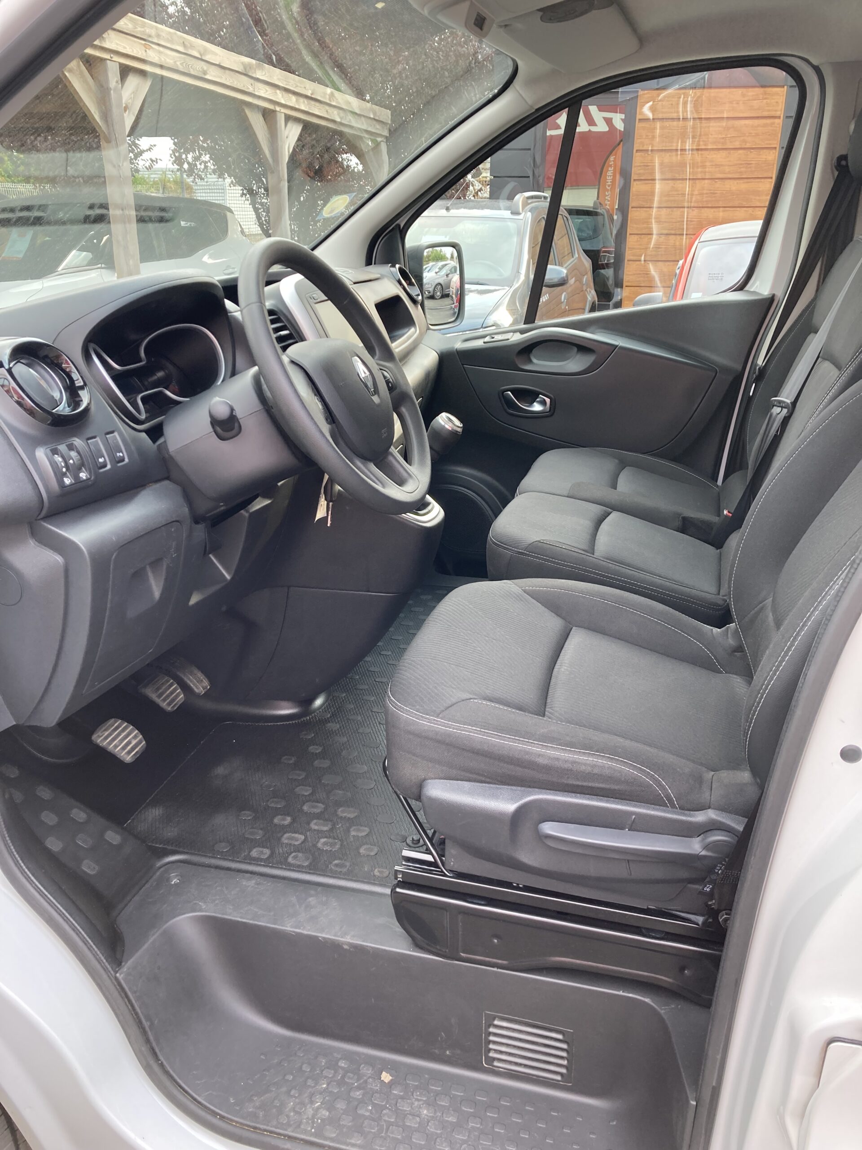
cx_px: 431
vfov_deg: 63.4
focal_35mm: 28
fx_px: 930
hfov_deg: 49.7
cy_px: 575
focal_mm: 3.99
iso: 40
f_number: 1.8
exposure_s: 1/121
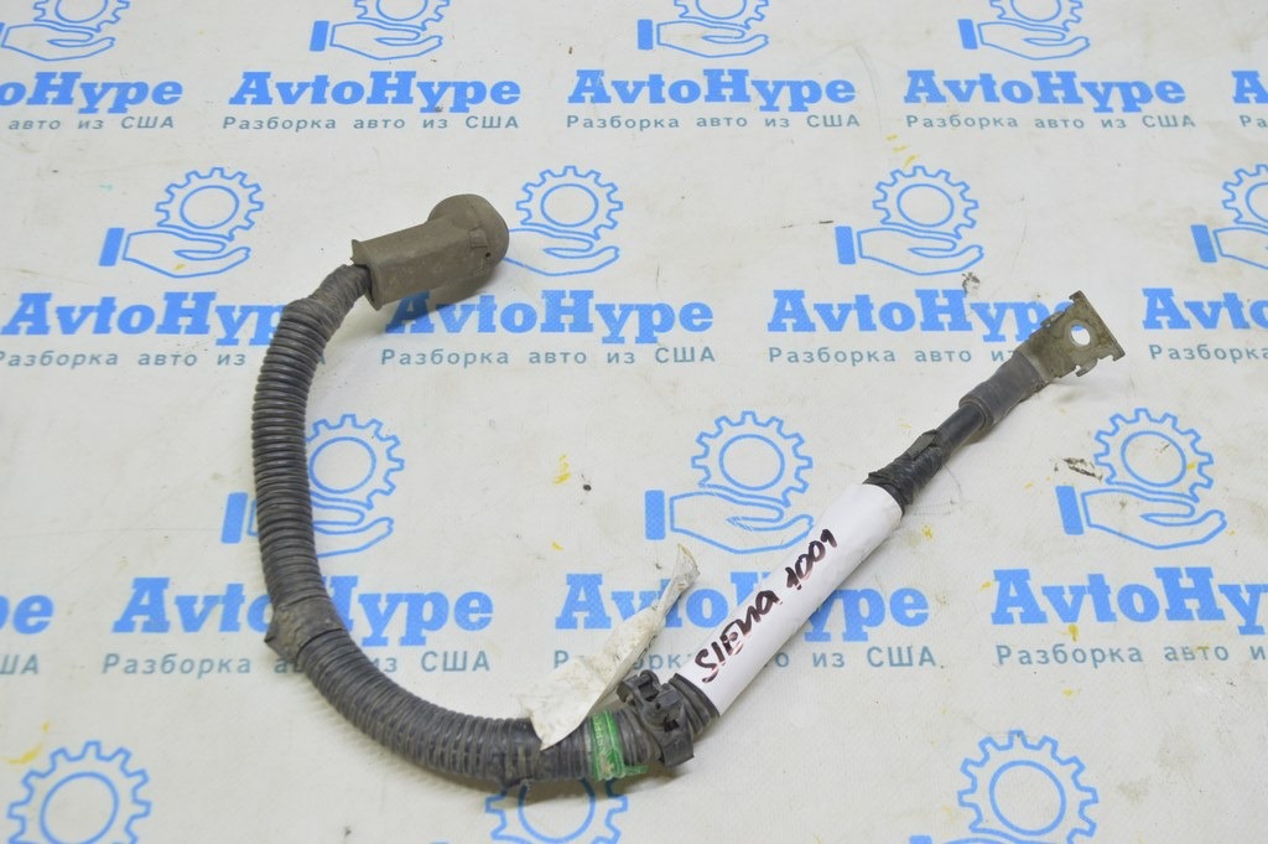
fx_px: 1267
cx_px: 634
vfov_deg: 36.8
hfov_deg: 53.2
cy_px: 422
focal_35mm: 36
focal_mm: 24
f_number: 5.6
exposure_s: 1/20
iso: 400
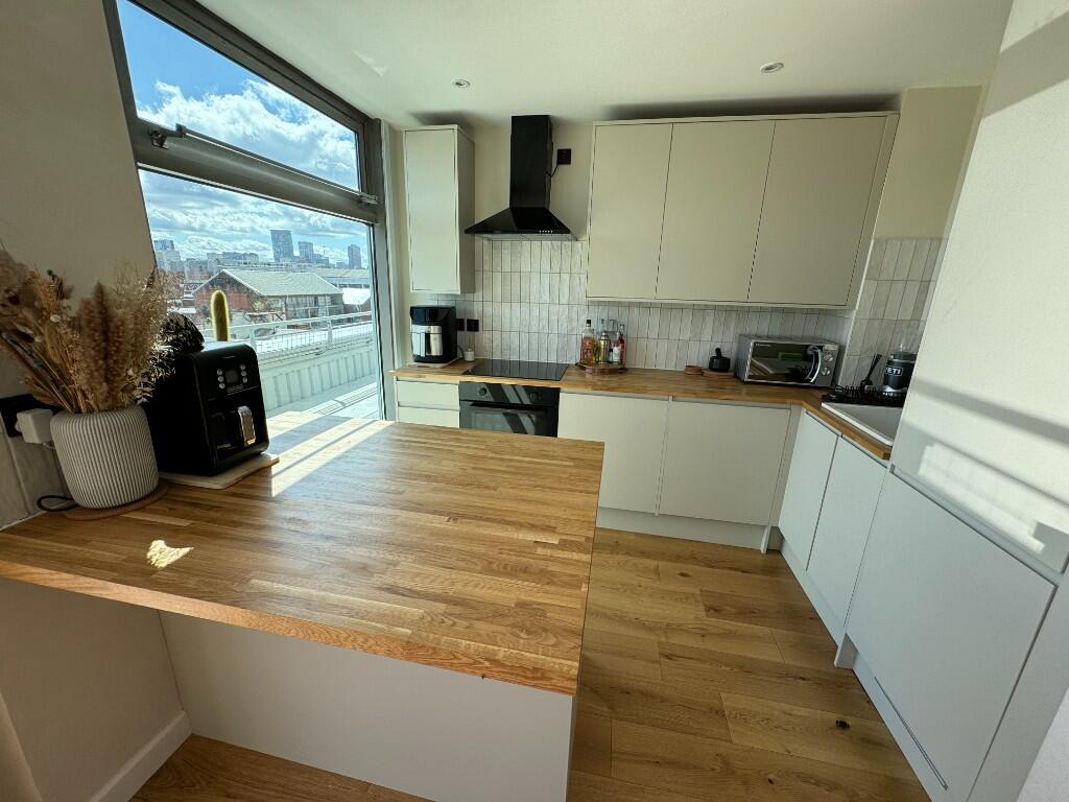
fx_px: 432
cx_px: 534
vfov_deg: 85.7
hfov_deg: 102.1
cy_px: 401
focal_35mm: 14
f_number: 2.2
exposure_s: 1/331
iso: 40
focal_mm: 2.22
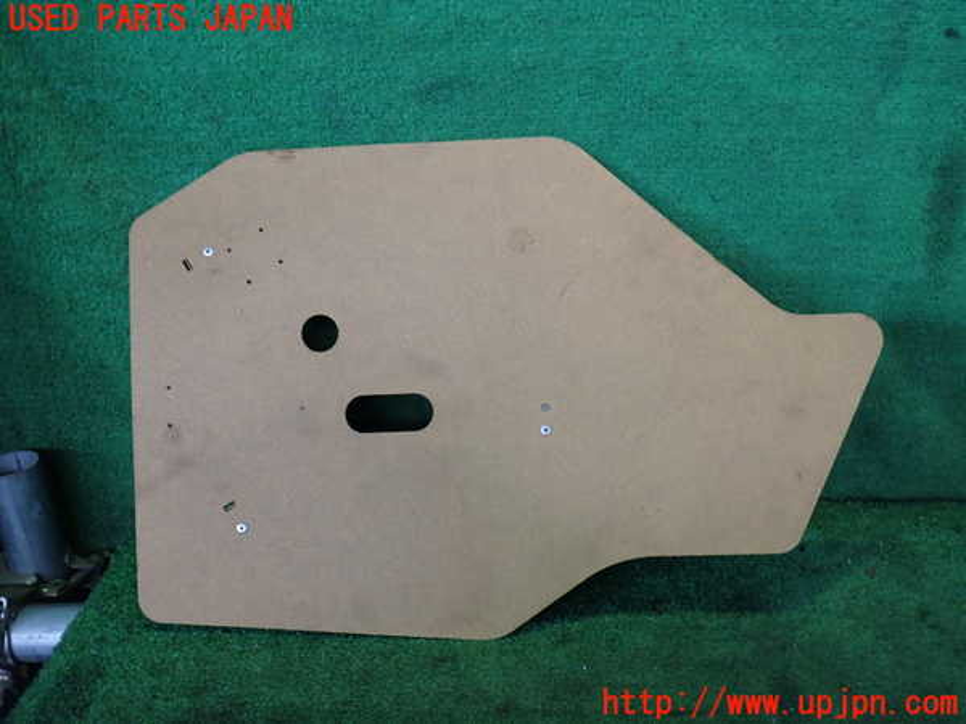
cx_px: 483
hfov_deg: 60.0
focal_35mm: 30
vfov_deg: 46.8
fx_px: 837
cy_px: 362
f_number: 2.3
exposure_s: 1/40
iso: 200
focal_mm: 5.4
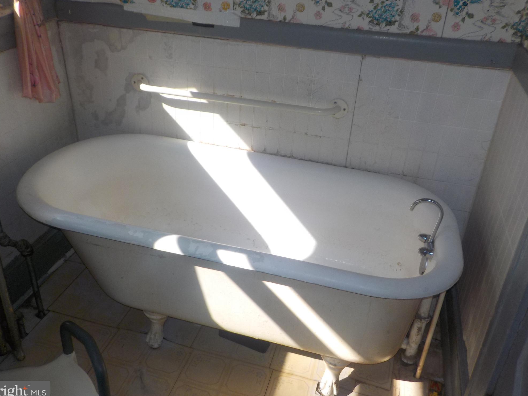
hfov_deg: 58.3
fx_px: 473
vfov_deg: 45.4
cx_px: 257
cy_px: 198
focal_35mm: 31
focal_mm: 4.1
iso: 125
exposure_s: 1/200
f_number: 3.3
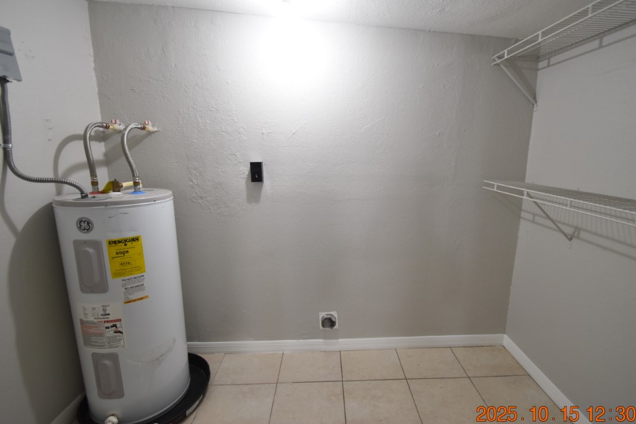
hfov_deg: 93.1
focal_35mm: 17
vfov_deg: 70.5
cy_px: 210
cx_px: 344
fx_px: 300
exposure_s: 1/30
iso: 800
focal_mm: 10
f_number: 3.5
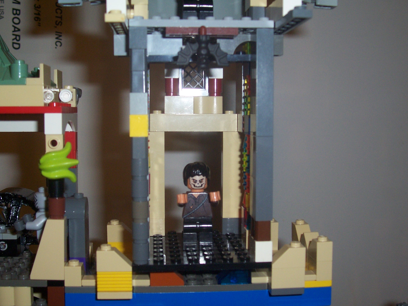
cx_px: 204
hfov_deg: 44.8
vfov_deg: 34.3
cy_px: 153
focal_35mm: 42
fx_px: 495
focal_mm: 7
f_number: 3
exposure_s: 1/60
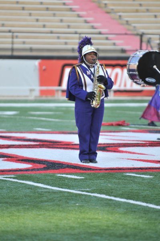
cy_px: 120
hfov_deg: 4.6
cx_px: 80
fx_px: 2003
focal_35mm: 300
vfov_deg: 6.9
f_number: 2.8
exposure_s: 1/500
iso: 200
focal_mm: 200
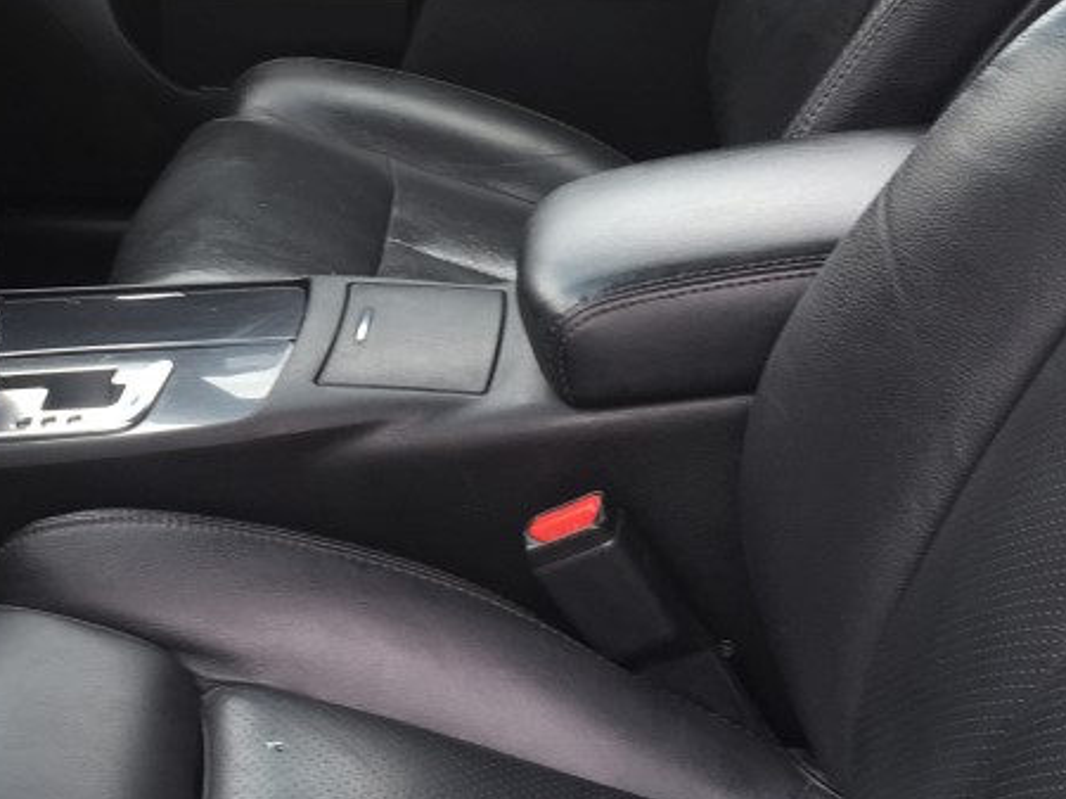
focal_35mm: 66
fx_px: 2031
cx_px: 235
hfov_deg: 28.8
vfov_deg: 22.0
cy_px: 161
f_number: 2.2
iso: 25
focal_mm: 4.15
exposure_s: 1/60
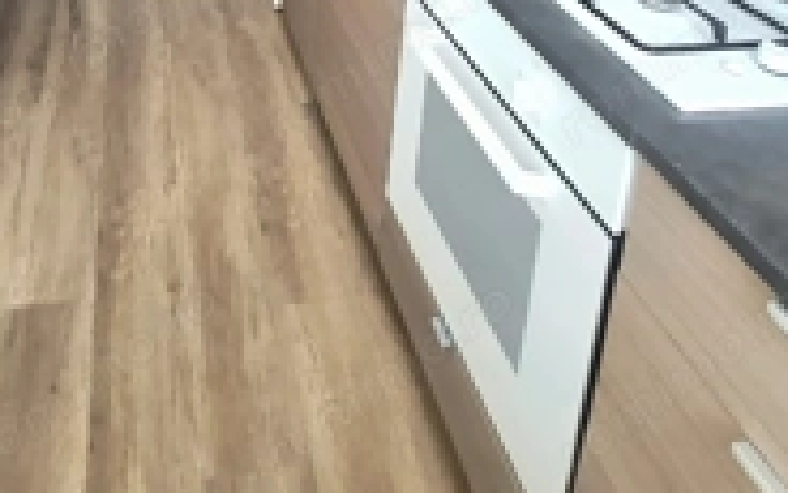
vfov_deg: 29.4
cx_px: 248
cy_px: -210
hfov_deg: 61.0
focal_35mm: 30
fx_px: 644
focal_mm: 2.2
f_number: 2.2
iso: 400
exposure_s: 1/30
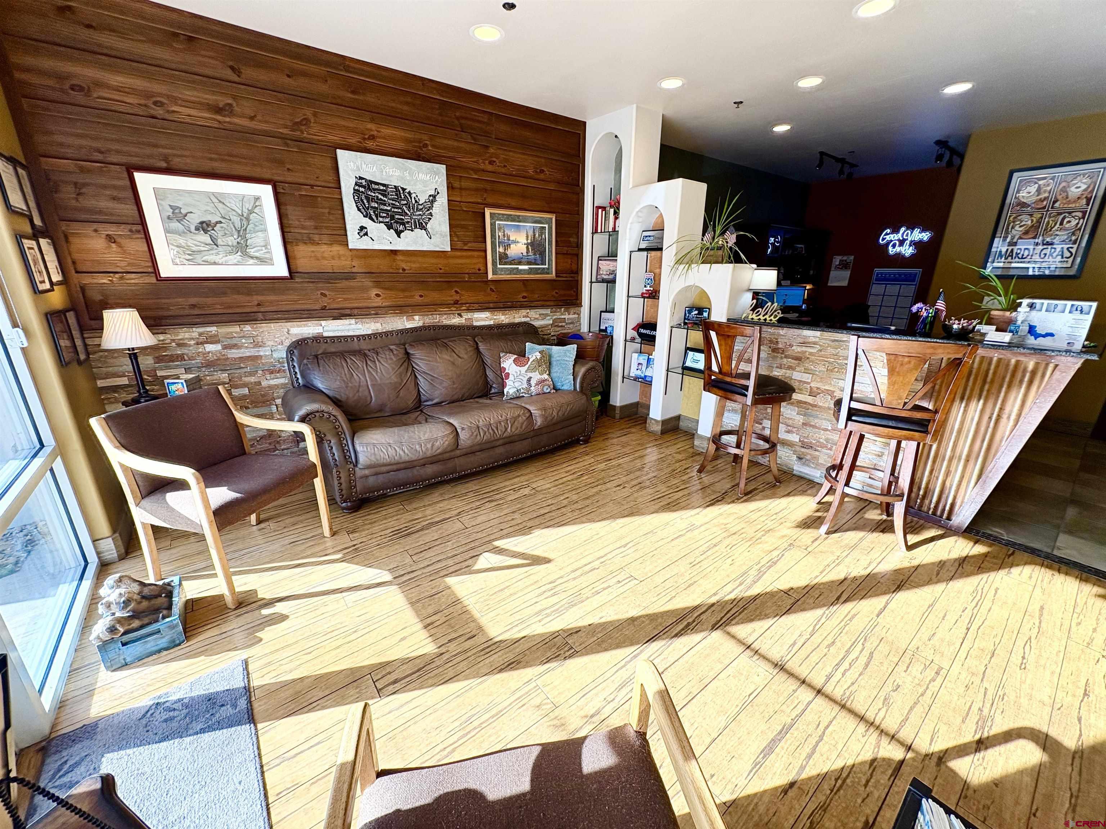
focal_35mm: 14
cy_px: 414
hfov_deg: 102.1
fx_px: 447
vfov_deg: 85.7
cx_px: 553
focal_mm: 2.22
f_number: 2.2
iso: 80
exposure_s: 1/131
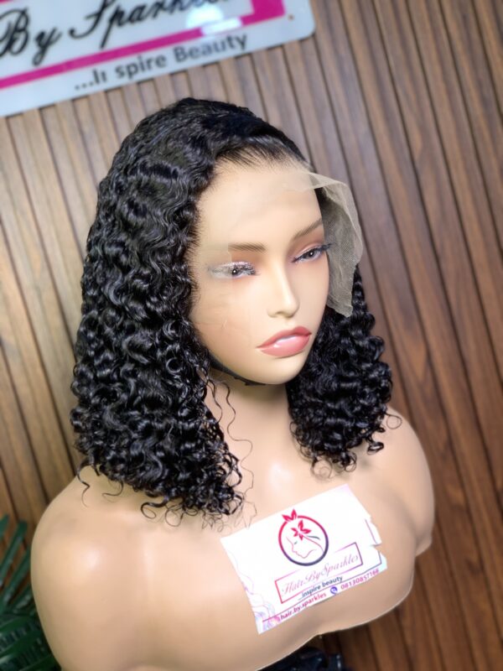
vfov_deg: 36.8
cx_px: 252
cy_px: 336
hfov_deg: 28.0
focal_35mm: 52
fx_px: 1007
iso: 32
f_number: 2.4
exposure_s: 1/88
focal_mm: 6
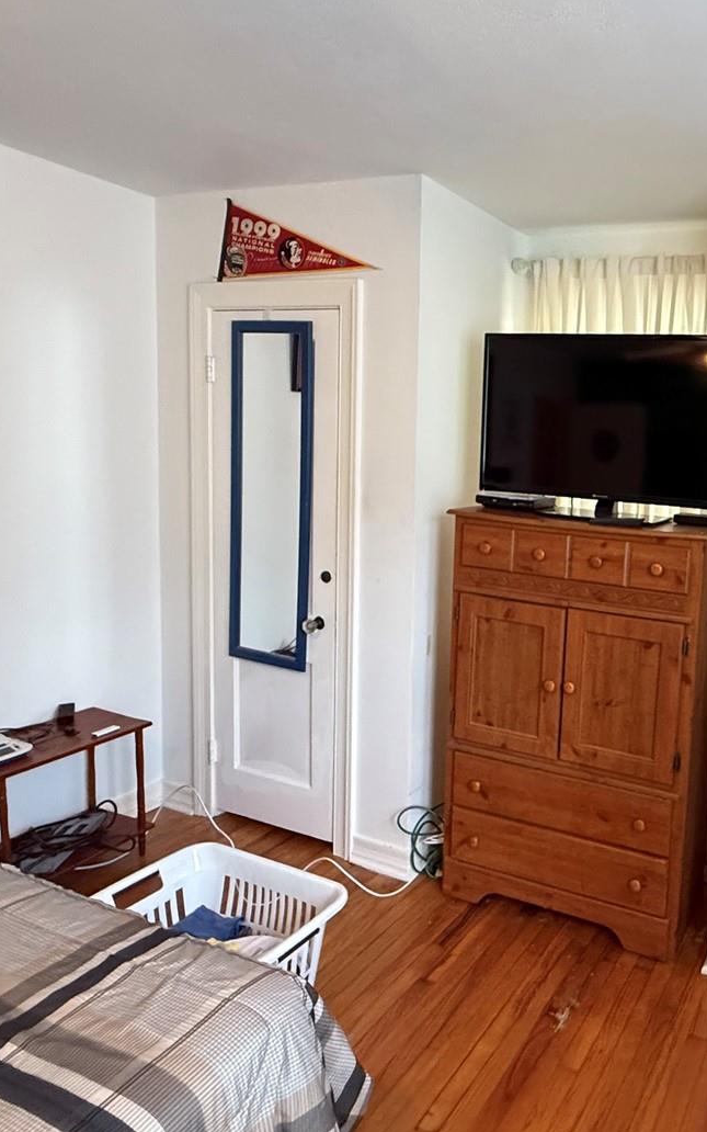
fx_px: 709
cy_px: 514
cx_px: 660
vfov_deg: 77.0
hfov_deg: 46.7
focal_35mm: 23
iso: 640
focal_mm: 2.22
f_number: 2.2
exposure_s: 1/60
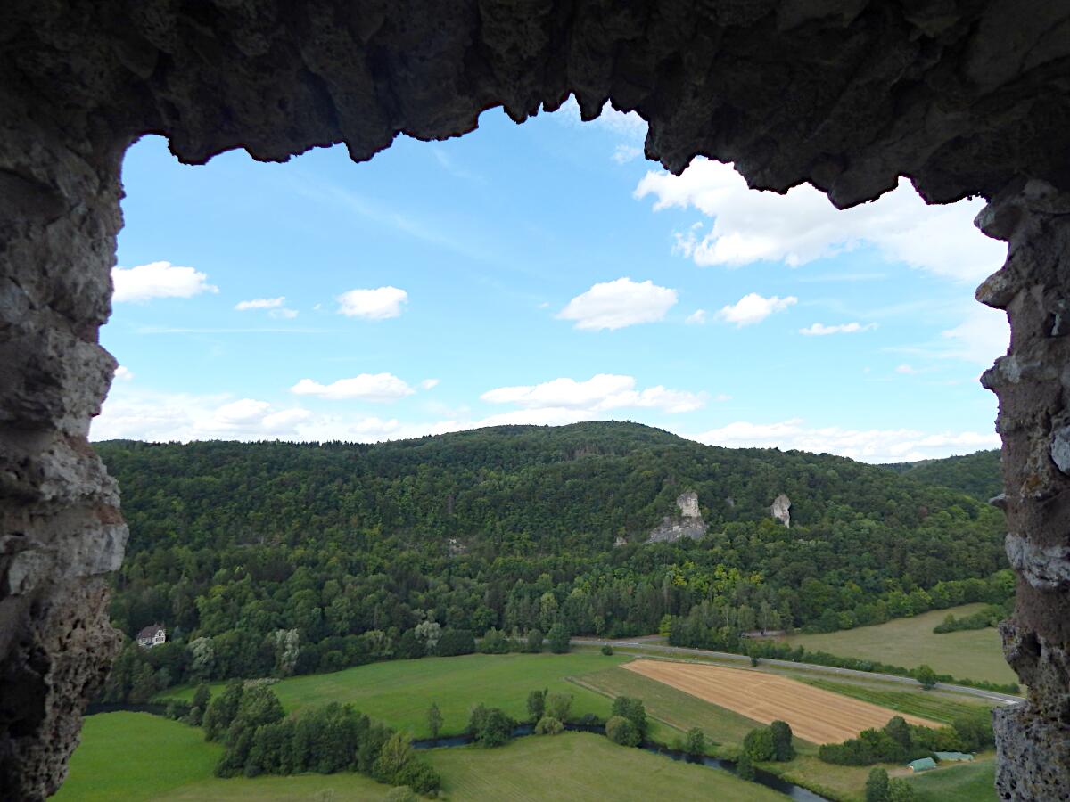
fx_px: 711
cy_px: 401
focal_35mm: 23
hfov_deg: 73.9
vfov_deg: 58.9
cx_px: 535
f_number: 6
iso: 125
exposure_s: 1/400
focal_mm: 4
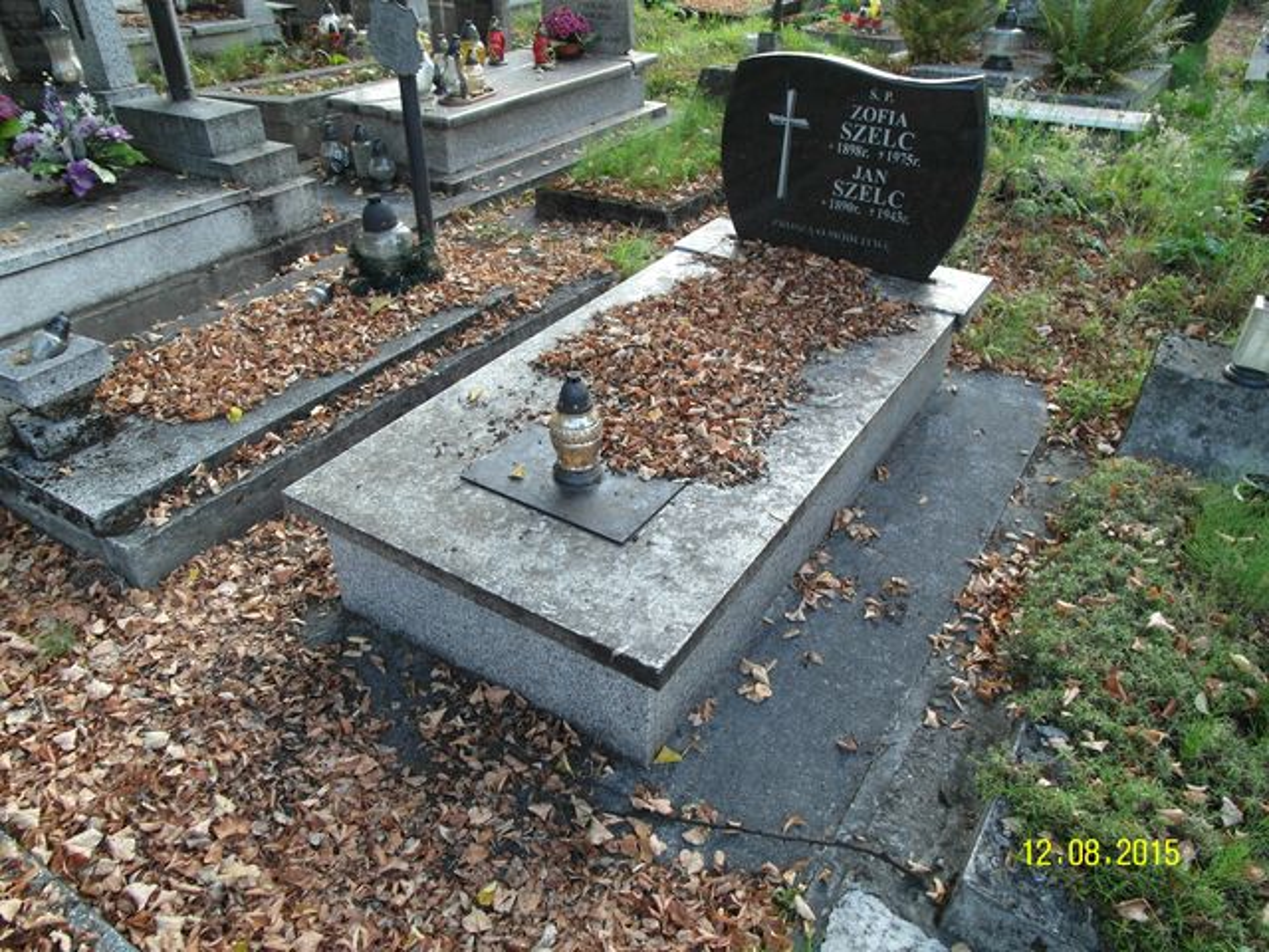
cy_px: 476
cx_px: 634
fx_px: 880
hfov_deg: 71.6
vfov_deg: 56.8
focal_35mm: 24
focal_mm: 5.2
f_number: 3.1
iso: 100
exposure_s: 1/60
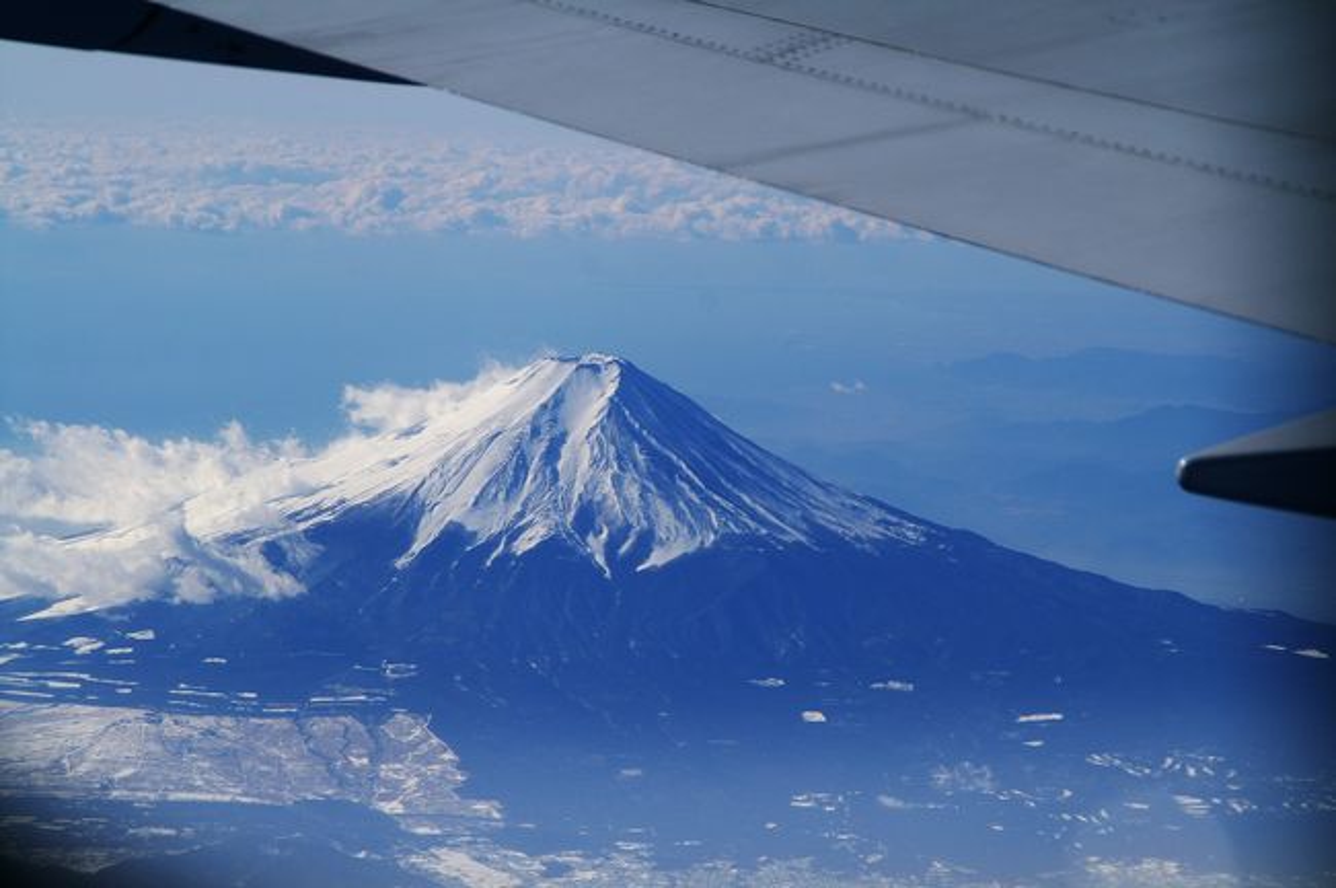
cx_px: 668
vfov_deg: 6.8
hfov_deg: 10.2
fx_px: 7507
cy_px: 444
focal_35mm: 202
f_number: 9
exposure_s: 1/500
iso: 100
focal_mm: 135
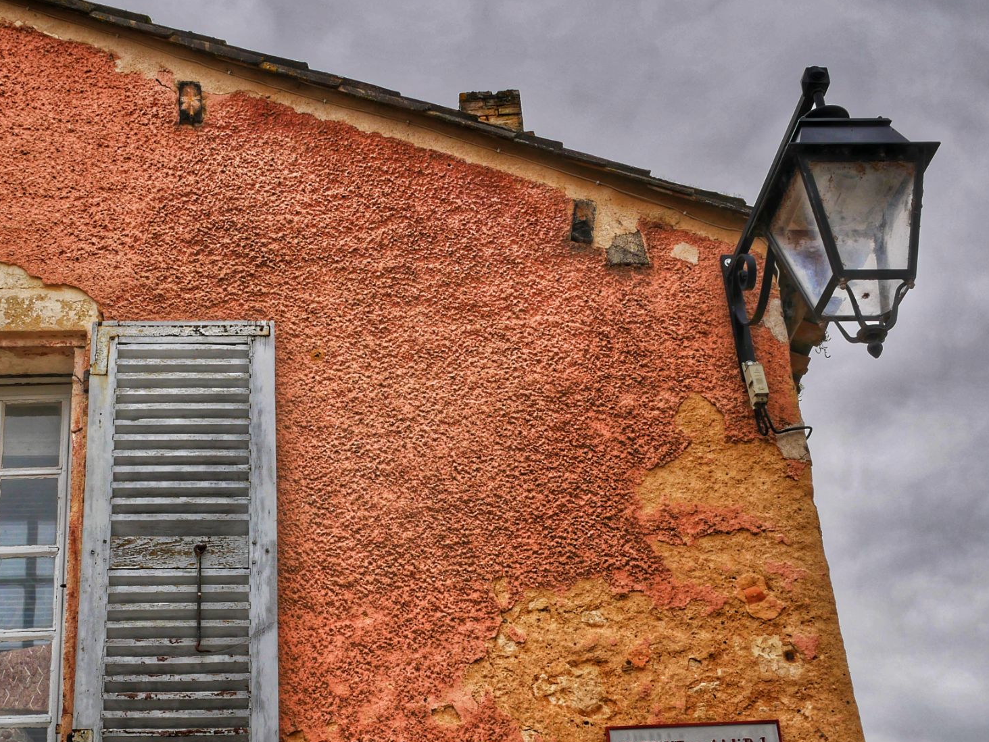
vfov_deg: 26.0
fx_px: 1600
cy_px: 479
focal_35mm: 56
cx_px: 370
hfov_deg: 34.2
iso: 200
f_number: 9
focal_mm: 20
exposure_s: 1/100
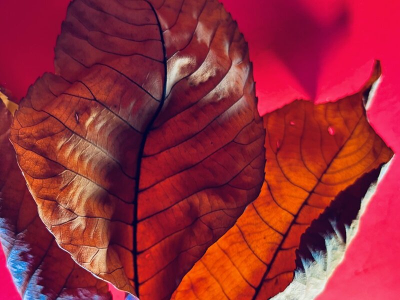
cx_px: 200
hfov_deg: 67.3
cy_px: 150
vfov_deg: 53.1
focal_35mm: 26
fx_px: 300
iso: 250
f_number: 1.6
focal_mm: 5.96
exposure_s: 1/60
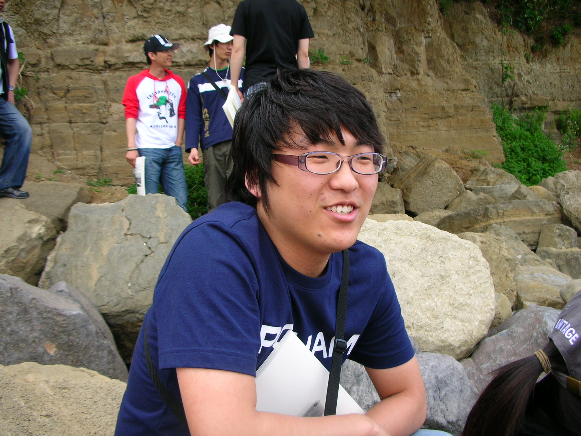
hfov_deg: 52.6
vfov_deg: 40.7
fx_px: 587
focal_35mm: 35
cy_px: 218
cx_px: 290
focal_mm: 5.8
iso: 50
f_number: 3
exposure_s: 1/160
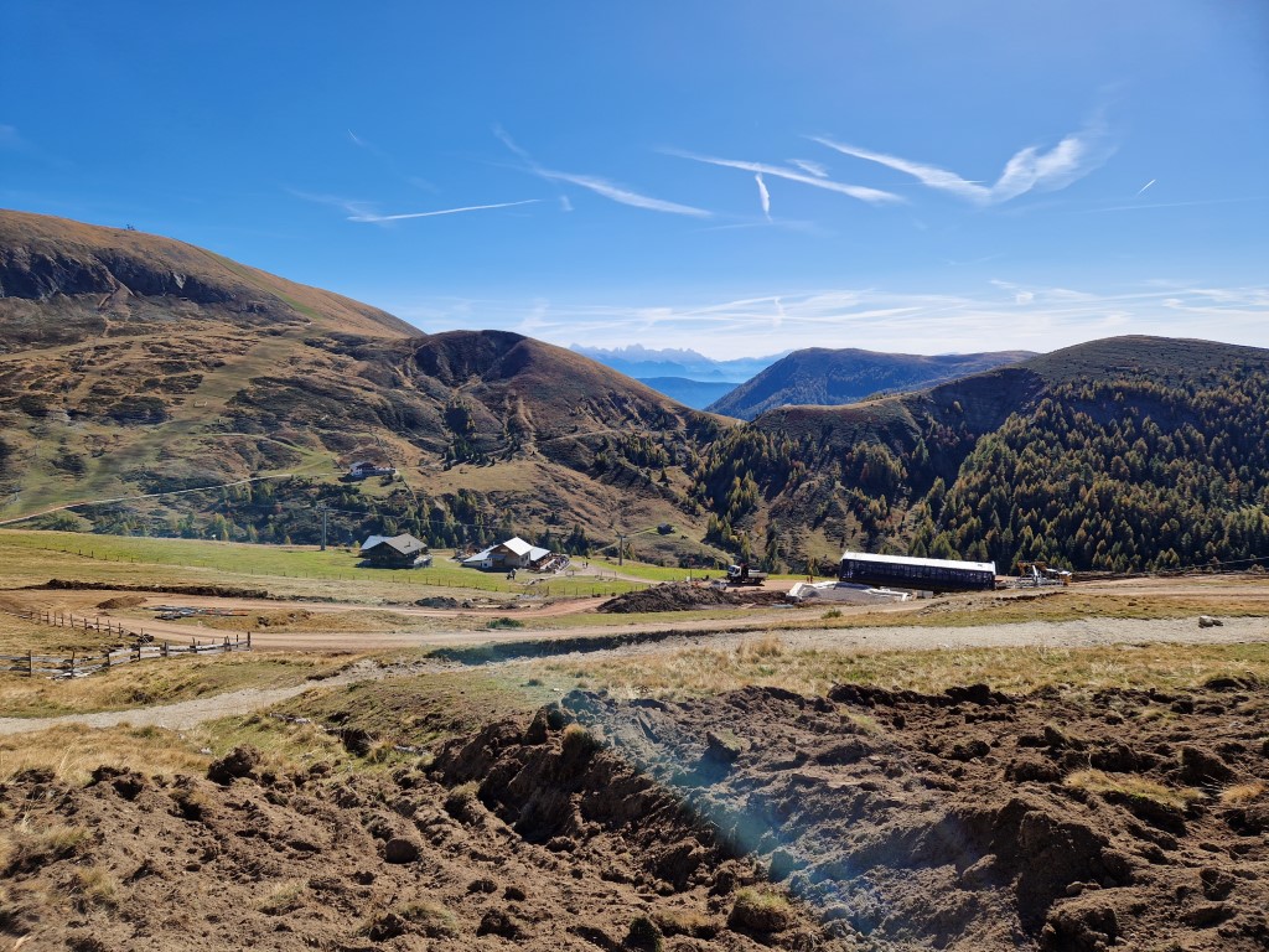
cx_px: 634
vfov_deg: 58.9
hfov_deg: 73.9
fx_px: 843
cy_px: 476
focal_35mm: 23
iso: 50
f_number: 1.8
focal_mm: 5.4
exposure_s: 1/2288
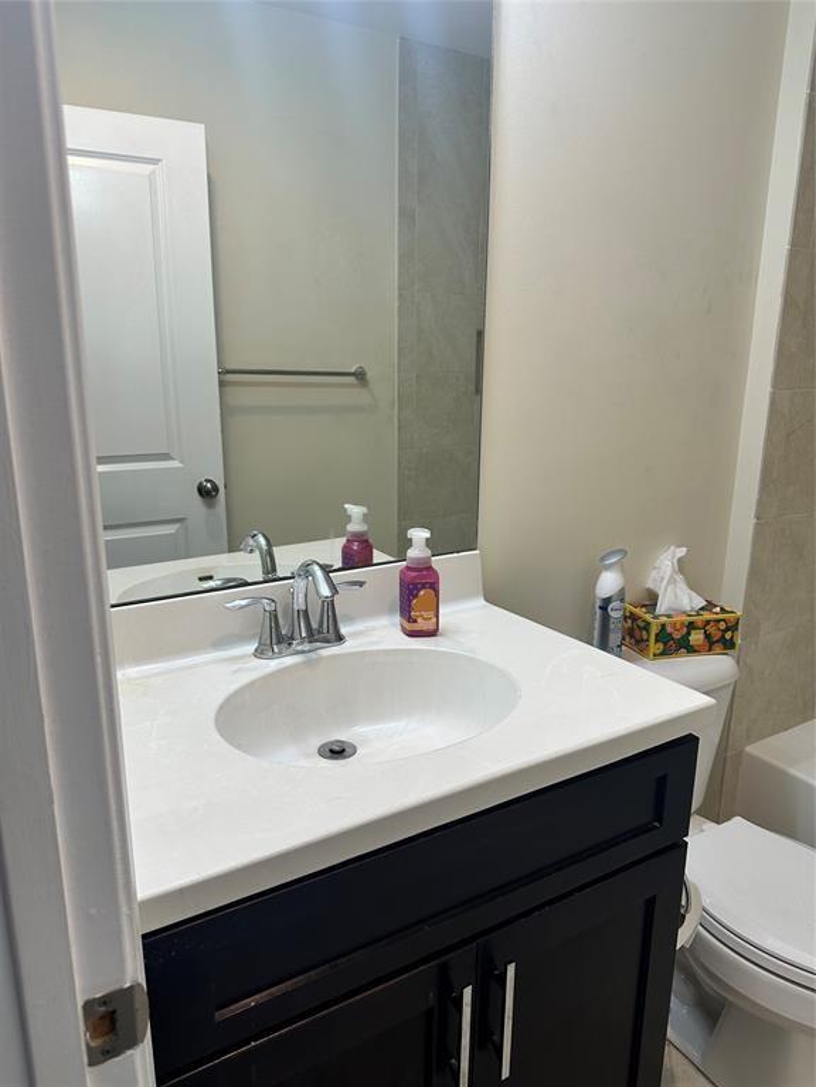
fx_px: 754
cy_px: 544
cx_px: 408
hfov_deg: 56.8
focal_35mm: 24
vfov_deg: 71.6
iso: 80
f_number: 1.78
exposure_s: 1/120
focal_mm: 6.86
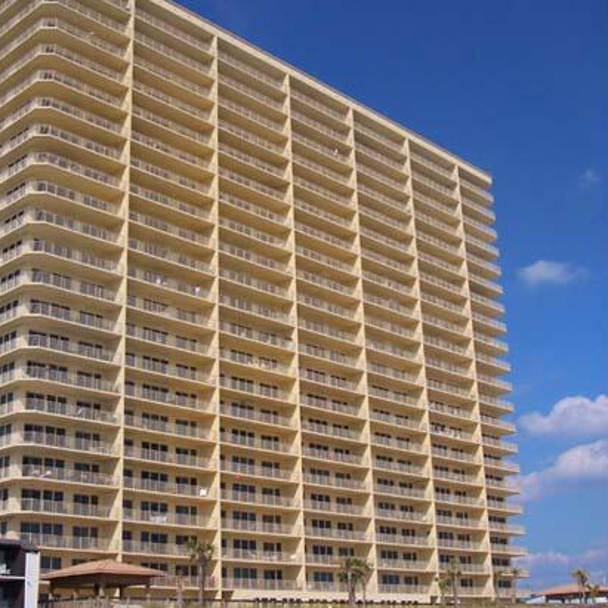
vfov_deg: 34.7
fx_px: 974
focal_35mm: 49
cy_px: 325
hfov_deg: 34.7
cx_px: 284
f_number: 4.8
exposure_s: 1/1000
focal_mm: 8
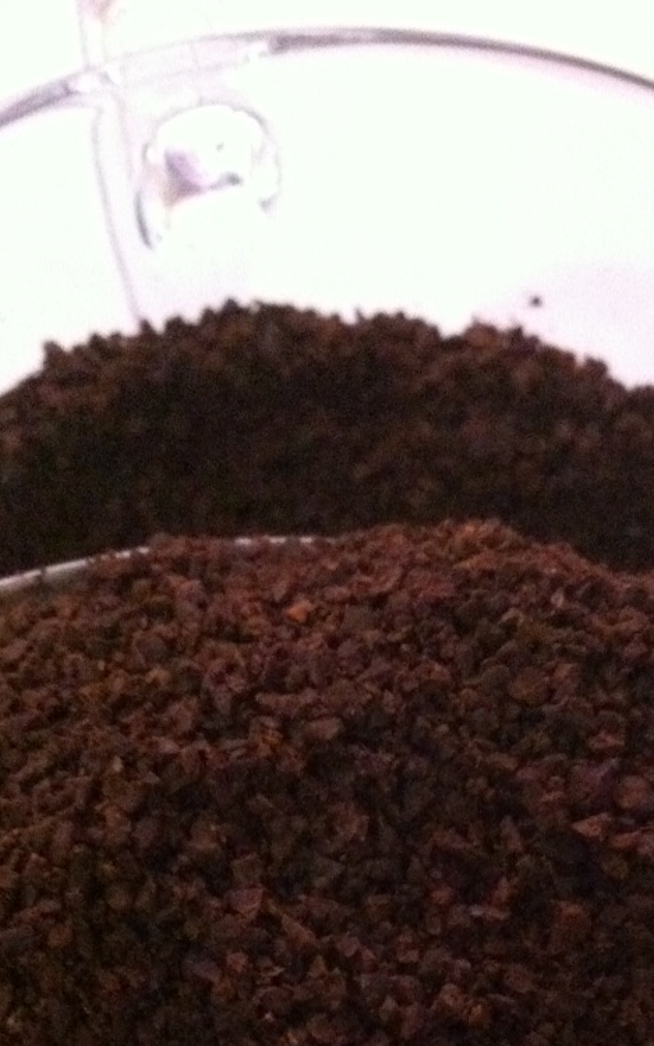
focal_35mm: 64
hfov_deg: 20.3
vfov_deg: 31.1
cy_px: 854
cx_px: 400
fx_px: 1824
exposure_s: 1/15
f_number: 2.8
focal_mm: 3.85
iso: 1000
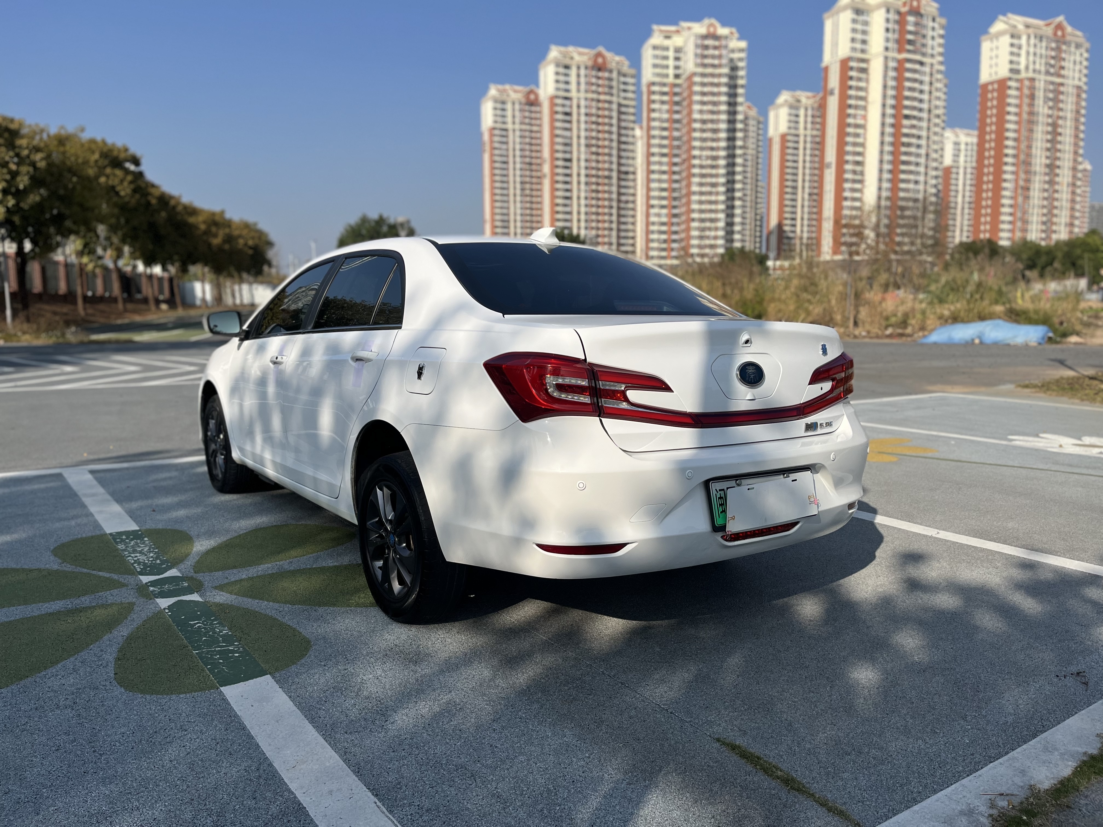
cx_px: 552
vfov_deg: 53.1
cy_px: 414
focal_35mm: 26
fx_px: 828
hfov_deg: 67.3
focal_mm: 5.1
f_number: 1.6
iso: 50
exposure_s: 1/8403
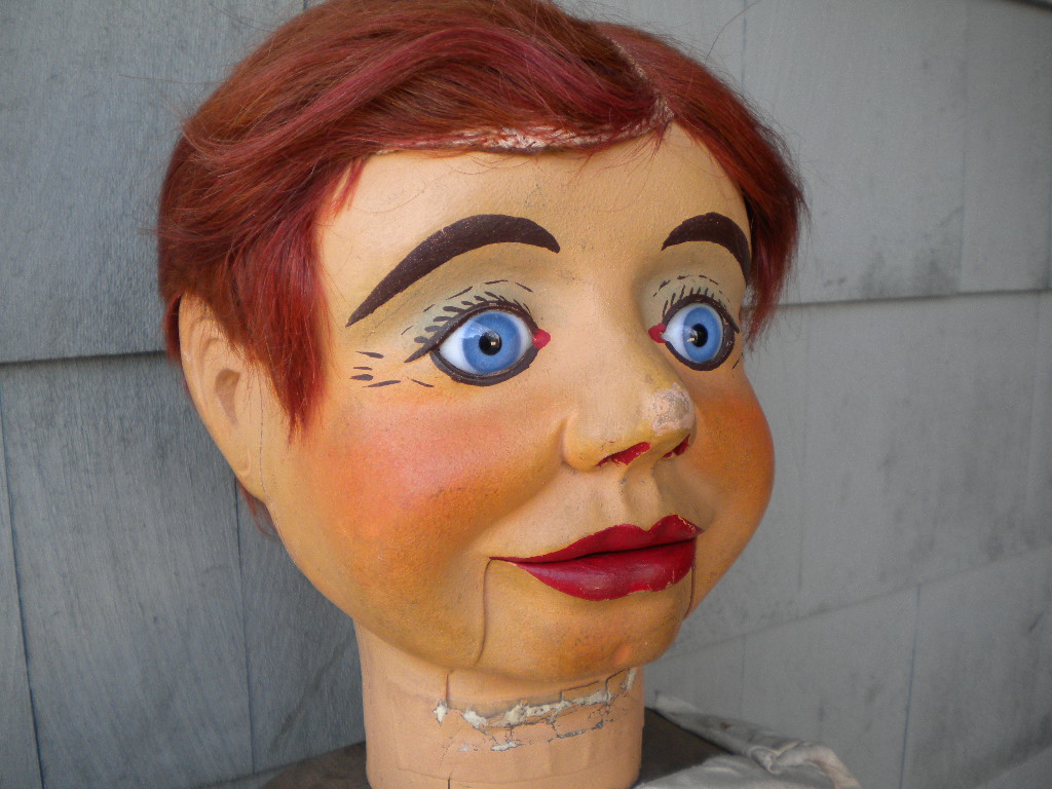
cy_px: 394
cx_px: 526
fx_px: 1064
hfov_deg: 52.6
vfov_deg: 40.7
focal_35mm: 35
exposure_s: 1/57.2
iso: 124
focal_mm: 6.3
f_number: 3.1
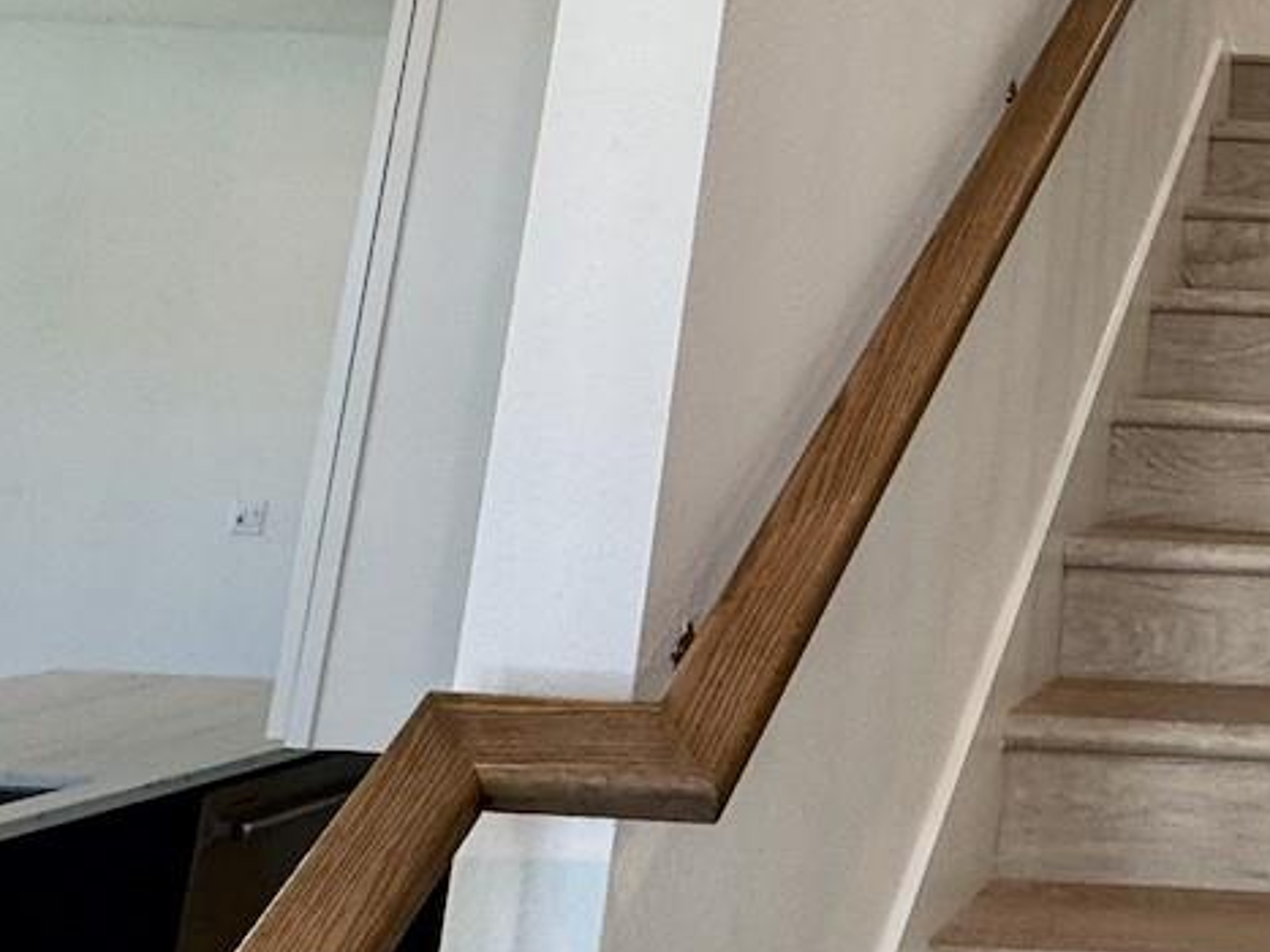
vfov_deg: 28.7
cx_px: 1477
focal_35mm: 48
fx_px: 1761
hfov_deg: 33.3
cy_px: 44
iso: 125
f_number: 2.2
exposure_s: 1/120
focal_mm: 2.22
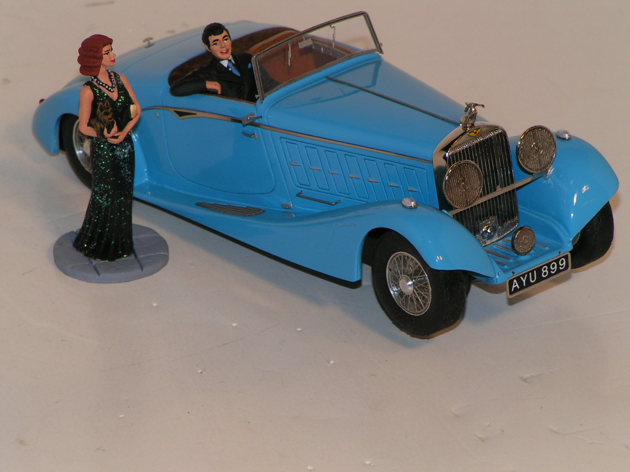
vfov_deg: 6.0
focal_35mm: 247
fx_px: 4495
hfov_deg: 8.0
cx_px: 315
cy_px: 236
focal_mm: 37.8
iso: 50
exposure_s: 1/250
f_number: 5.6
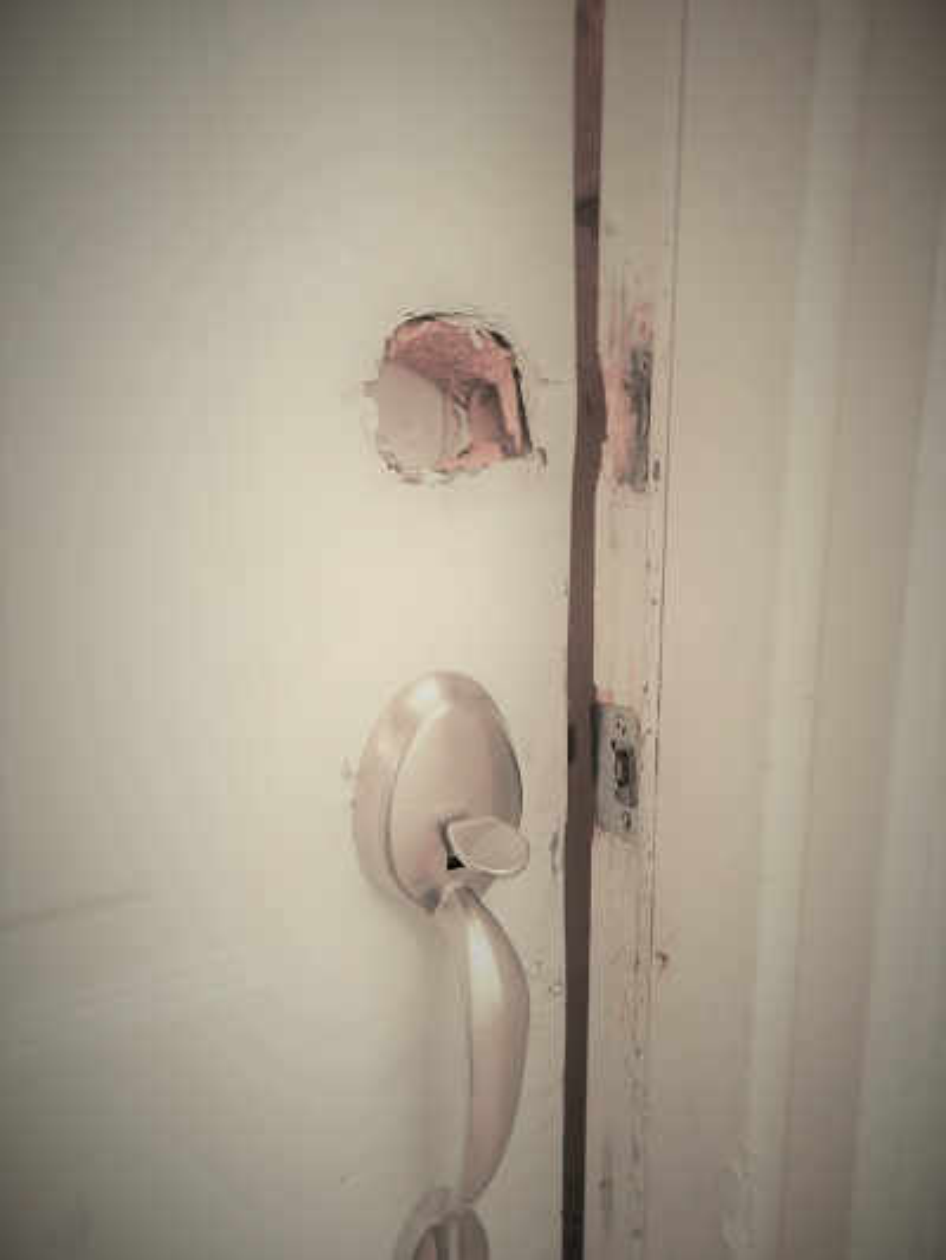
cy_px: 630
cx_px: 473
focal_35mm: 24
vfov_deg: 71.6
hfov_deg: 56.8
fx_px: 874
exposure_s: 1/40
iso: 125
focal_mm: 4.3
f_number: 2.8
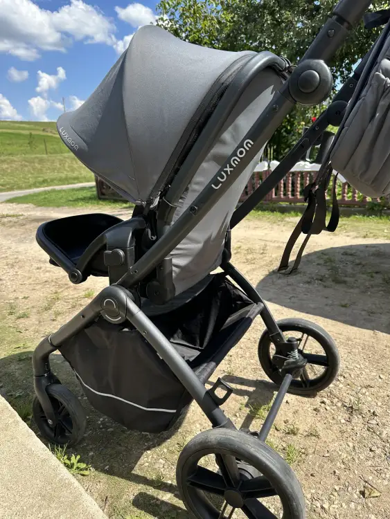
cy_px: 260
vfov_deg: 71.6
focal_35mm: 24
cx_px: 195
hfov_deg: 56.8
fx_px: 360
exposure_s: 1/2353
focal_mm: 6.86
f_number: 1.78
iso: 80
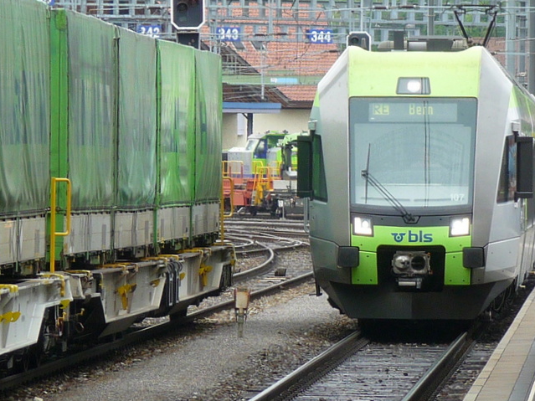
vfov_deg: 5.6
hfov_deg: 7.4
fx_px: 4110
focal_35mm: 266
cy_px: 181
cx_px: 398
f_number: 4.8
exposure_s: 1/125
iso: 100
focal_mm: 29.1
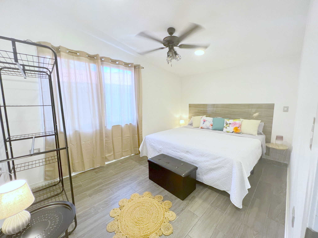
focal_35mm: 13
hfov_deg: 106.2
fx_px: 119
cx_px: 159
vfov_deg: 89.9
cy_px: 119
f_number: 1.8
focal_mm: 1.57
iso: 200
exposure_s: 1/60
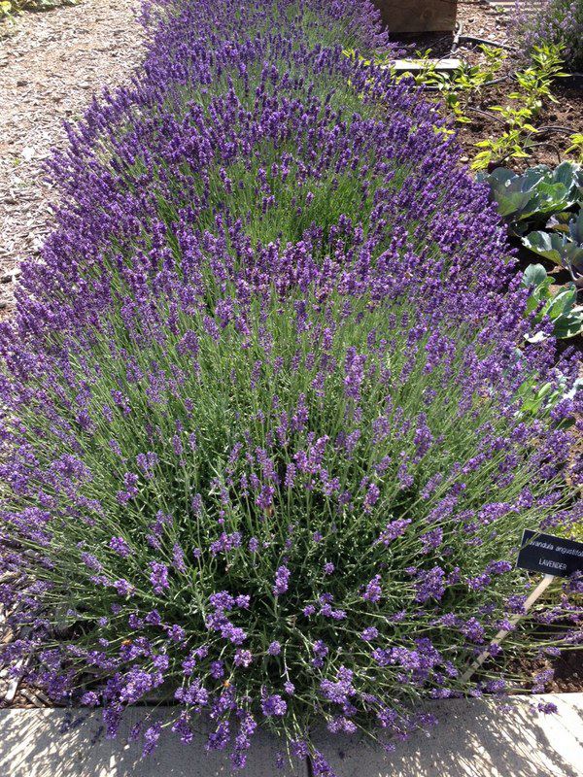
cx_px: 292
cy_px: 388
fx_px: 786
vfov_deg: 52.6
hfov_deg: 40.7
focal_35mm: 35
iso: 50
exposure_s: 1/627
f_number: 2.4
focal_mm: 4.28
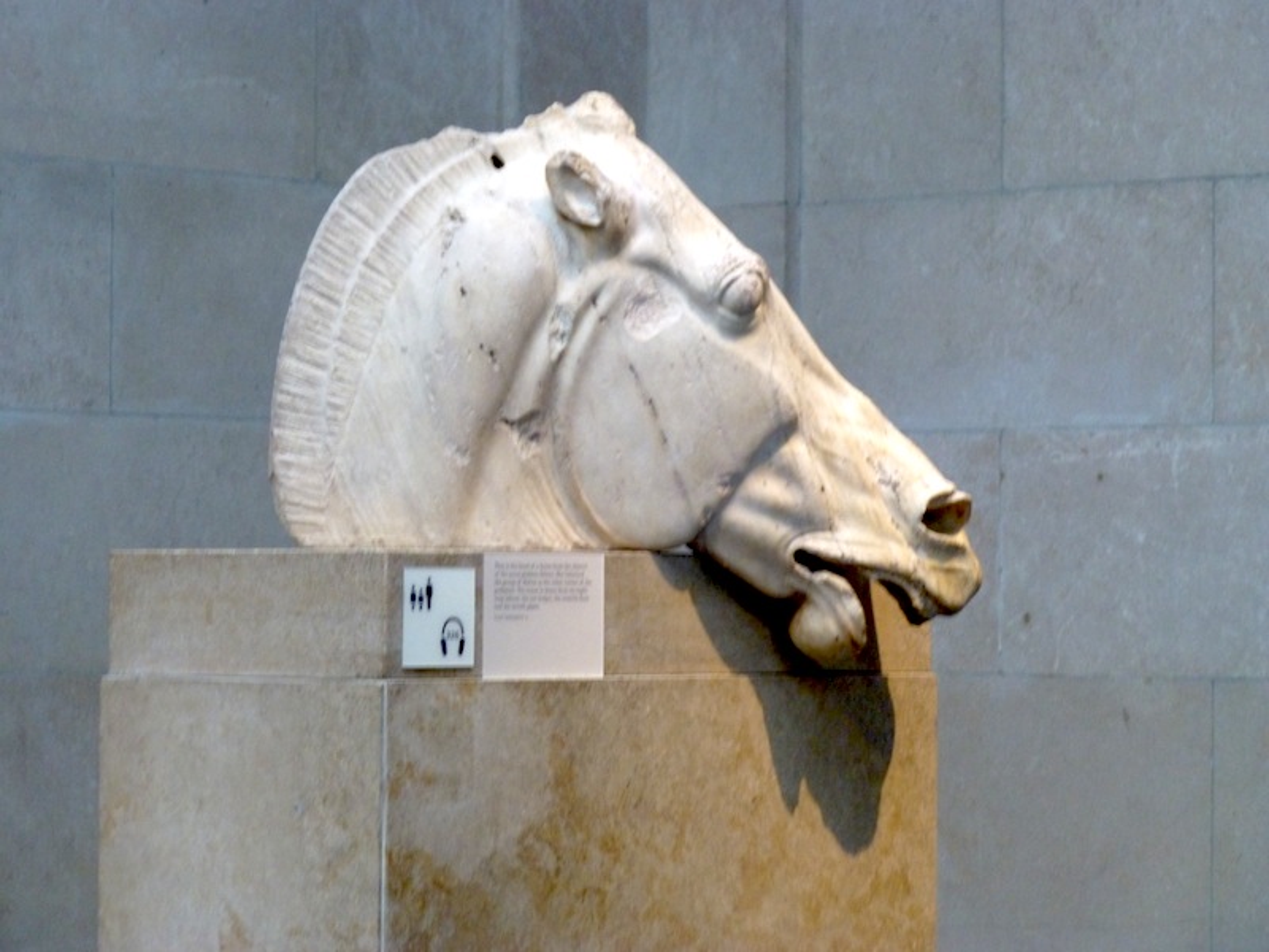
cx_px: 634
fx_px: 4876
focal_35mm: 133
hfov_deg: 14.8
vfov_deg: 11.1
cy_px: 476
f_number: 5.8
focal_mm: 23.7
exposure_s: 1/13
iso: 400
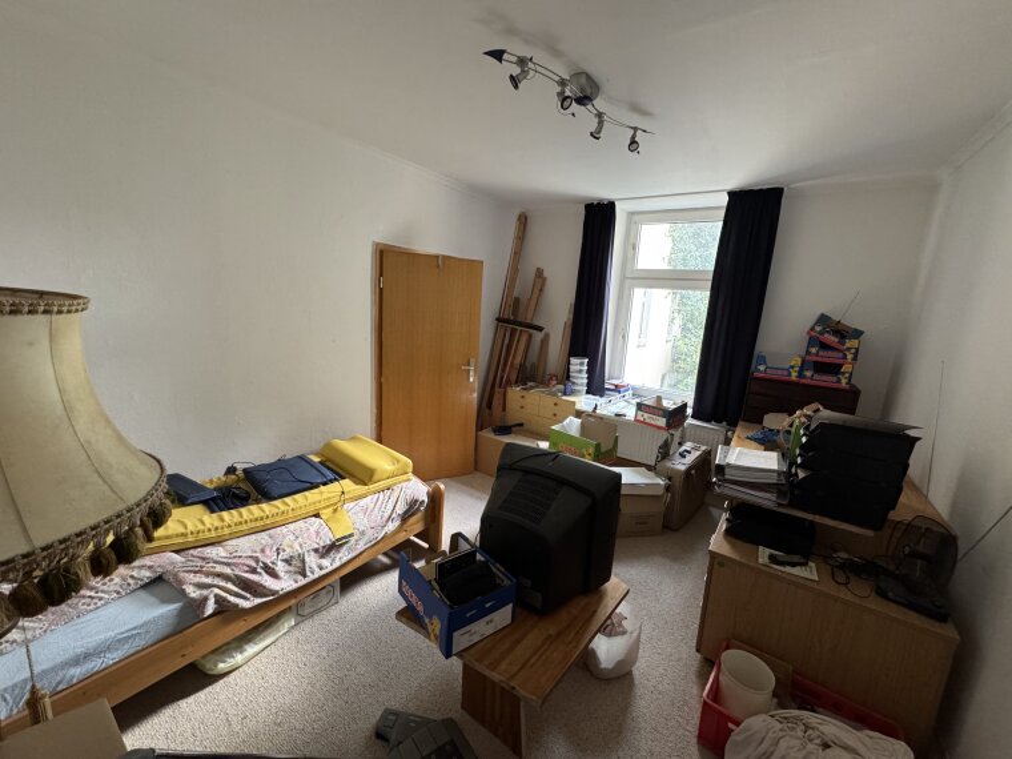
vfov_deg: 85.7
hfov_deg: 102.1
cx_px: 506
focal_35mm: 14
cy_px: 380
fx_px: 409
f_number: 2.2
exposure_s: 1/60
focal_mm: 2.22
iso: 400
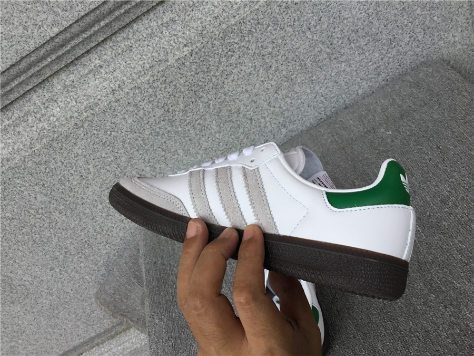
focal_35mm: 31
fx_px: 424
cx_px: 237
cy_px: 178
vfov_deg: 45.4
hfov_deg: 58.4
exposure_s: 1/290
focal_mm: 3.3
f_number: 2.4
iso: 25
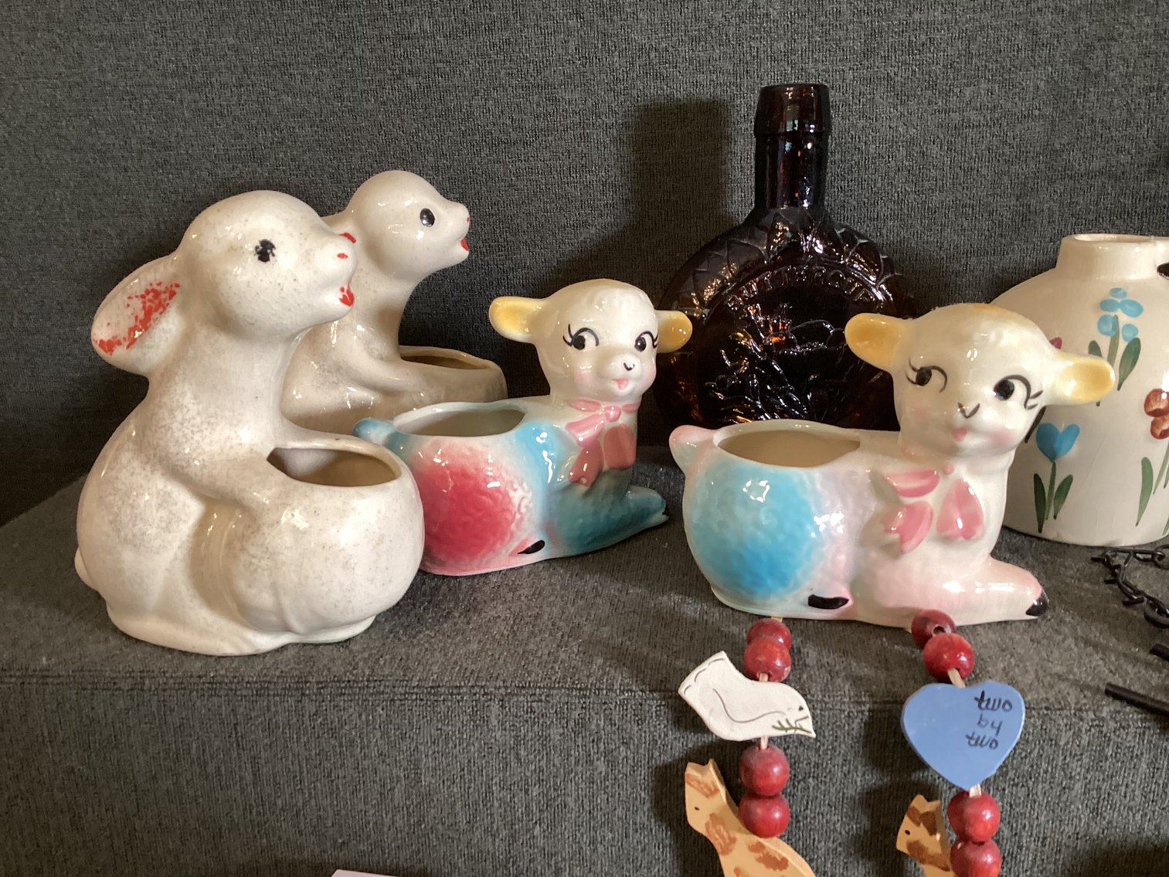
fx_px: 1047
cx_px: 584
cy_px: 438
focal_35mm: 31
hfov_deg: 58.3
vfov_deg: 45.4
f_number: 2.4
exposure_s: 1/50
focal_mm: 3.3
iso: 160
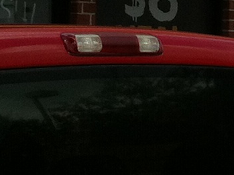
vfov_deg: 5.5
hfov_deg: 7.5
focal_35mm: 260
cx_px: 320
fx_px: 1756
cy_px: -233
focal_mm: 3.85
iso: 80
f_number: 2.8
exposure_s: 1/1312
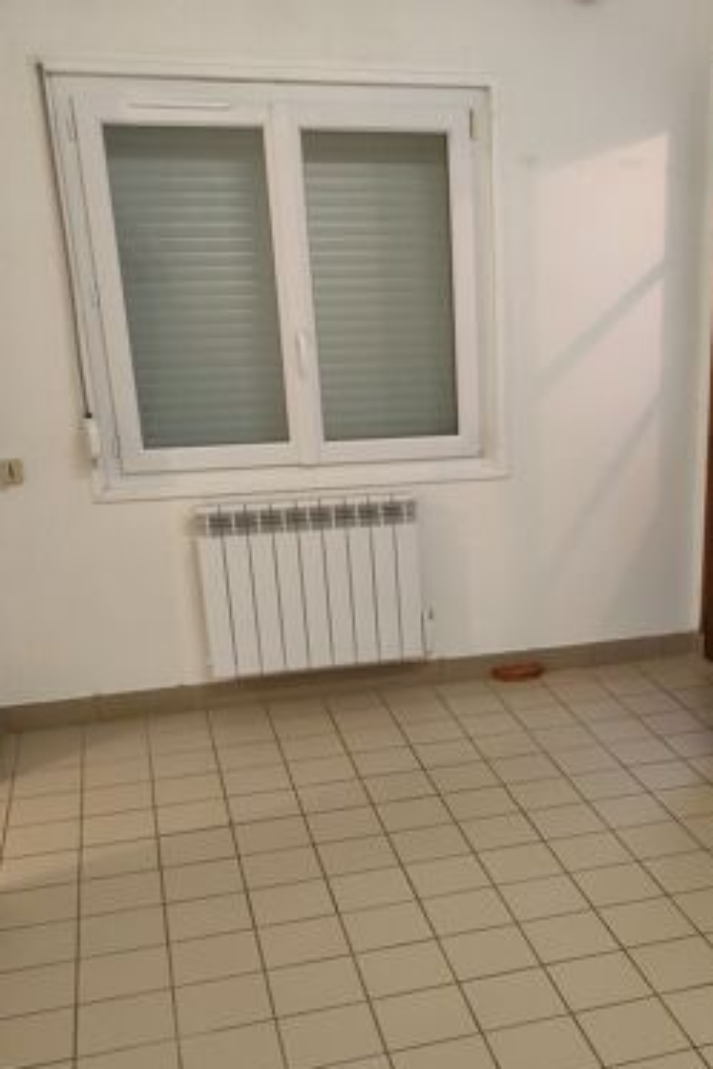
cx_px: 573
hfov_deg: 31.8
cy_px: 734
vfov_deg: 46.5
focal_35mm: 41
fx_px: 1217
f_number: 1.65
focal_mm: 6.19
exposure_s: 1/100
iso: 1696
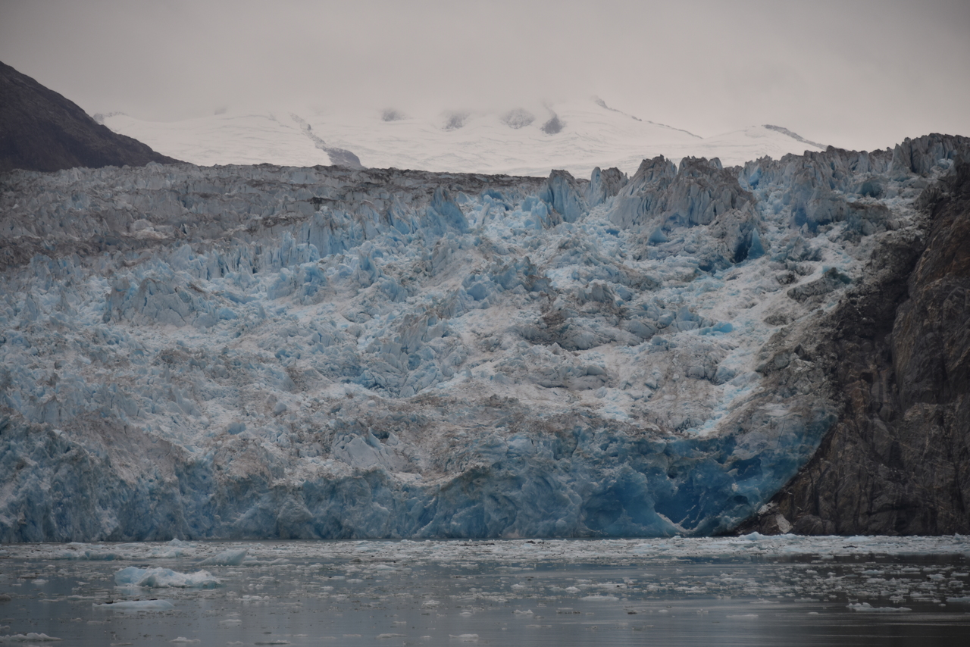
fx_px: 4312
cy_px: 324
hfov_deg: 12.8
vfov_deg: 8.6
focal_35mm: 160
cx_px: 485
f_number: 5.6
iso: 250
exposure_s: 1/320
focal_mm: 160
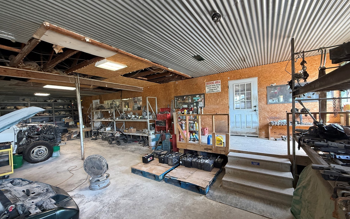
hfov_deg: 101.5
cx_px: 174
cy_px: 114
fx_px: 143
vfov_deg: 74.7
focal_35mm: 15
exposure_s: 1/60
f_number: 2.2
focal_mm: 2.22
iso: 250
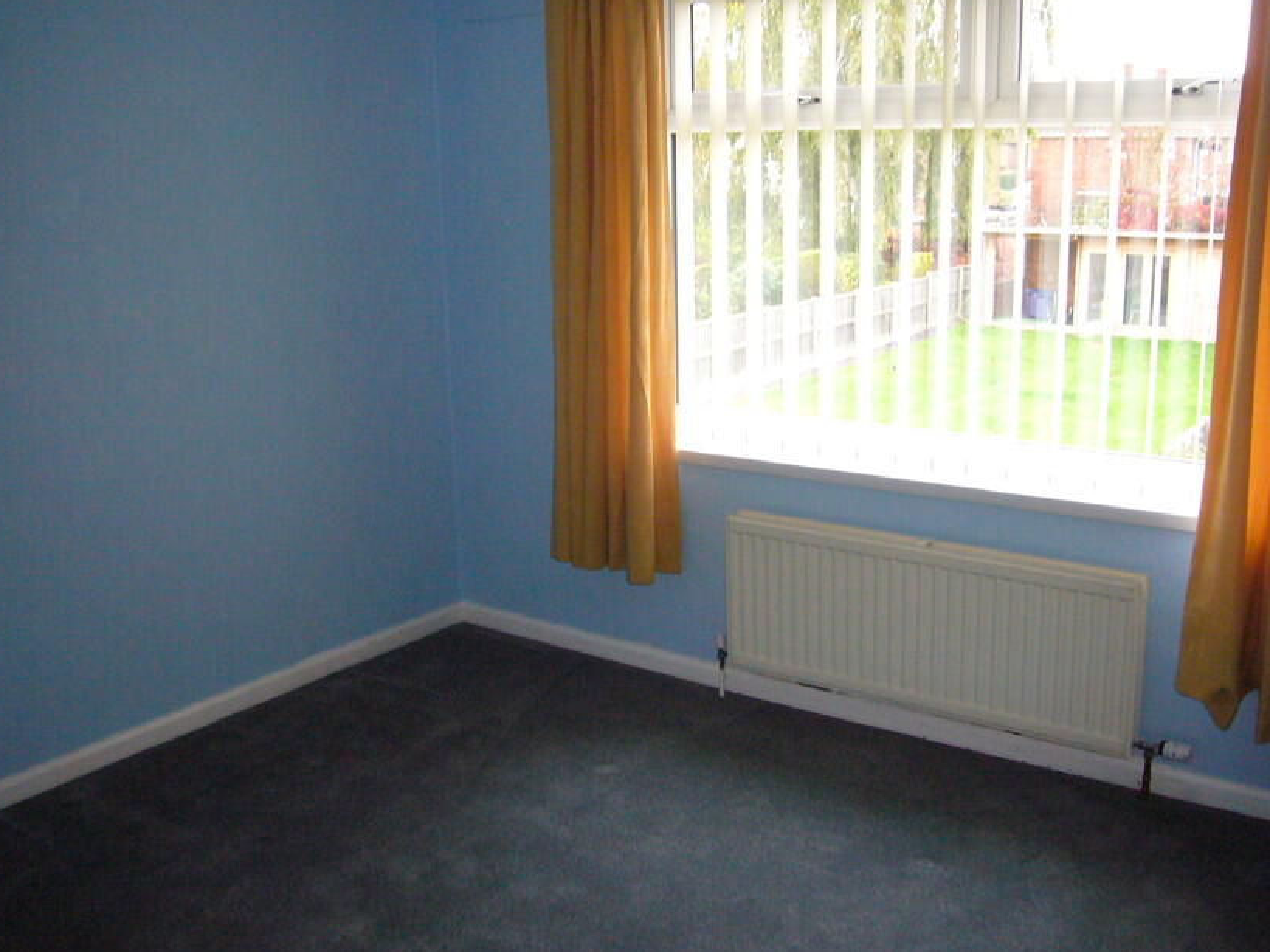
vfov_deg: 40.7
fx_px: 1284
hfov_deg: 52.6
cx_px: 650
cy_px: 453
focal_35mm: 35
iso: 250
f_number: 2.8
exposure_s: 1/30
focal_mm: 4.6
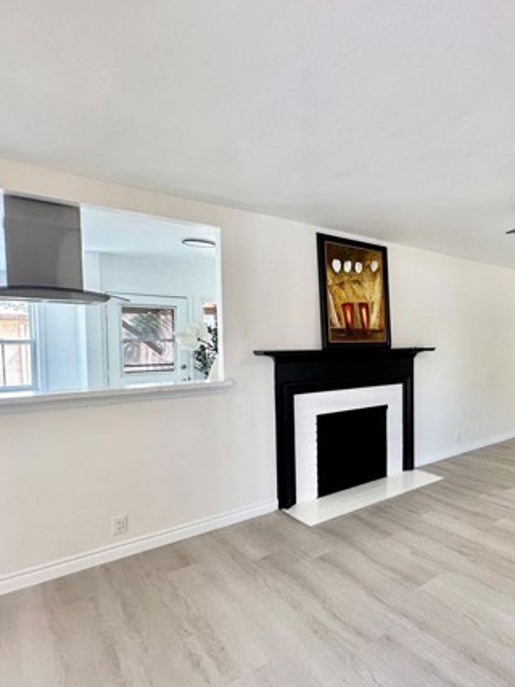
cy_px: 354
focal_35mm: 21
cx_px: 484
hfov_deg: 53.5
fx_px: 417
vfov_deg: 79.0
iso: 160
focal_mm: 2.22
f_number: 2.2
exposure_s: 1/120
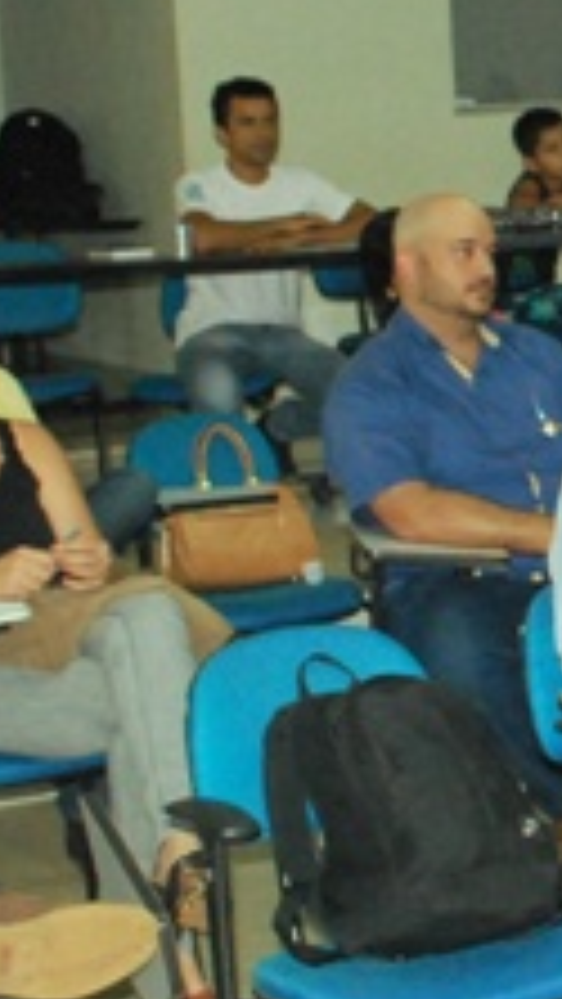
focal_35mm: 102
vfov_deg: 20.9
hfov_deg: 11.2
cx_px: 953
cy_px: 425
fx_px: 2700
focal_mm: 18
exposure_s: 1/160
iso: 1600
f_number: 7.1
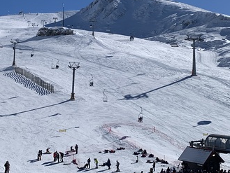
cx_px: 106
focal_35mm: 62
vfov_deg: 23.5
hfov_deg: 31.2
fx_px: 412
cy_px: 51
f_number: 1.8
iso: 25
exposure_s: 1/7407
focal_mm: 4.25
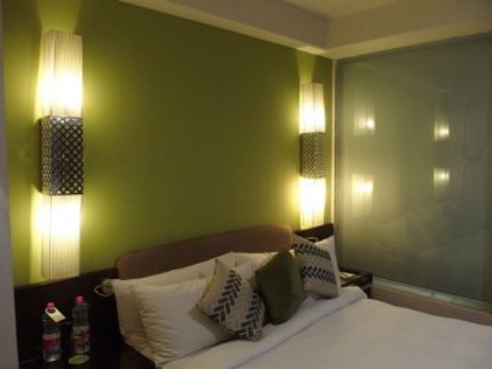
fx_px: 398
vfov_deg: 49.7
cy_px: 184
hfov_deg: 63.4
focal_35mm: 28
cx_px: 246
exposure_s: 1/30
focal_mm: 6
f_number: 2.8
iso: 640
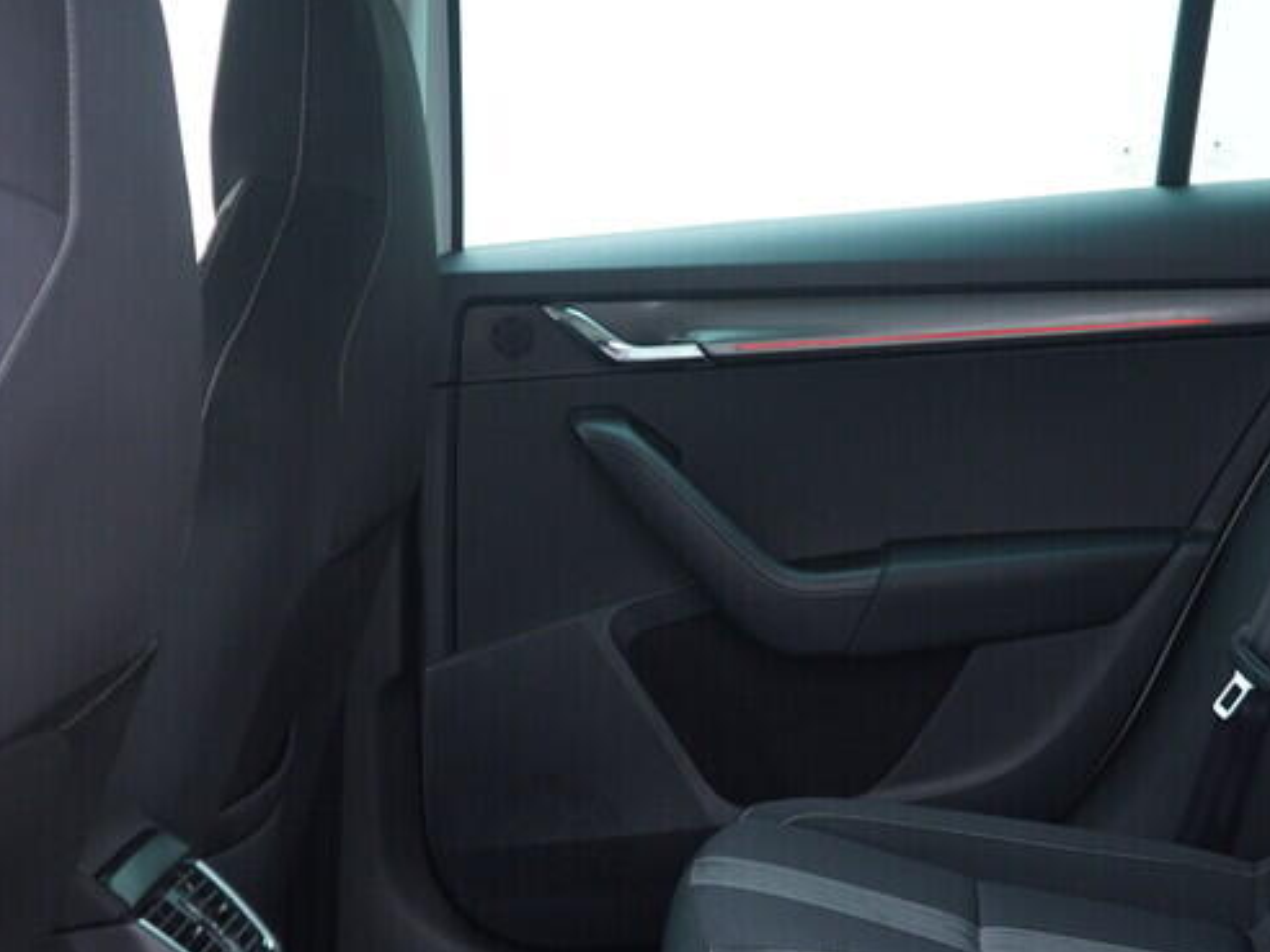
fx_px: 2642
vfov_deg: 20.3
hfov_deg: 27.0
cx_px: 756
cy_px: 726
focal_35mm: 72
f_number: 2.8
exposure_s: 1/40
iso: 250
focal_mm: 24
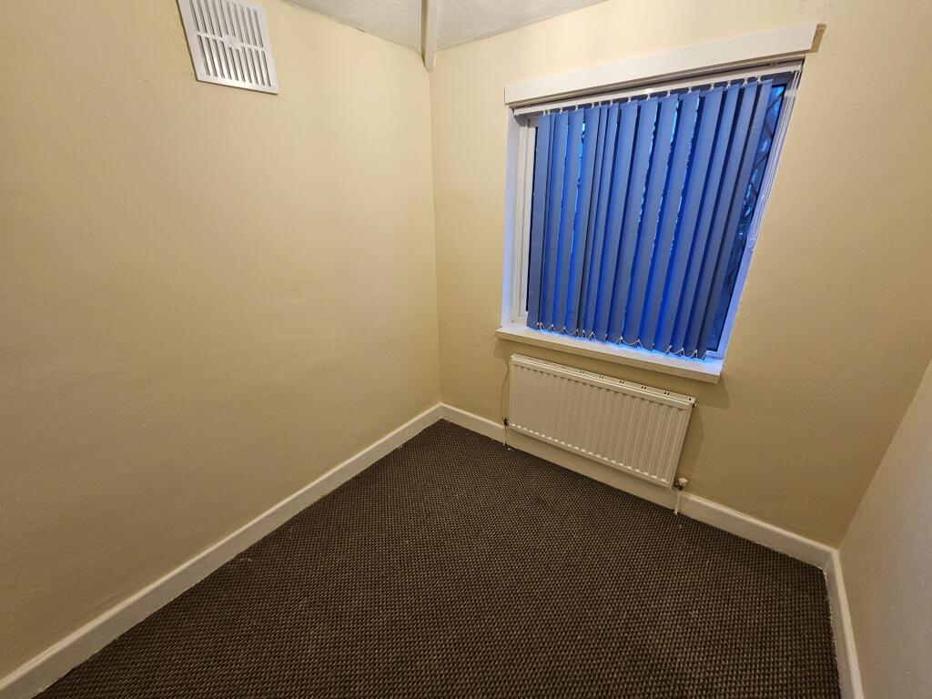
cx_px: 466
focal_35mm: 13
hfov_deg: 106.2
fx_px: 350
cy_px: 350
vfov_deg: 89.9
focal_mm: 2.2
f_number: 2.2
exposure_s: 1/50
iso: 320
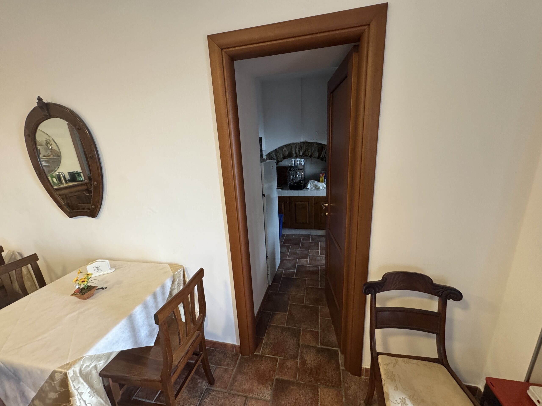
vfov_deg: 85.7
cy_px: 203
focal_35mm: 14
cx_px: 271
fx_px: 219
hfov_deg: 102.1
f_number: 2.2
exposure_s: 1/83
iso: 320
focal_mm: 2.22
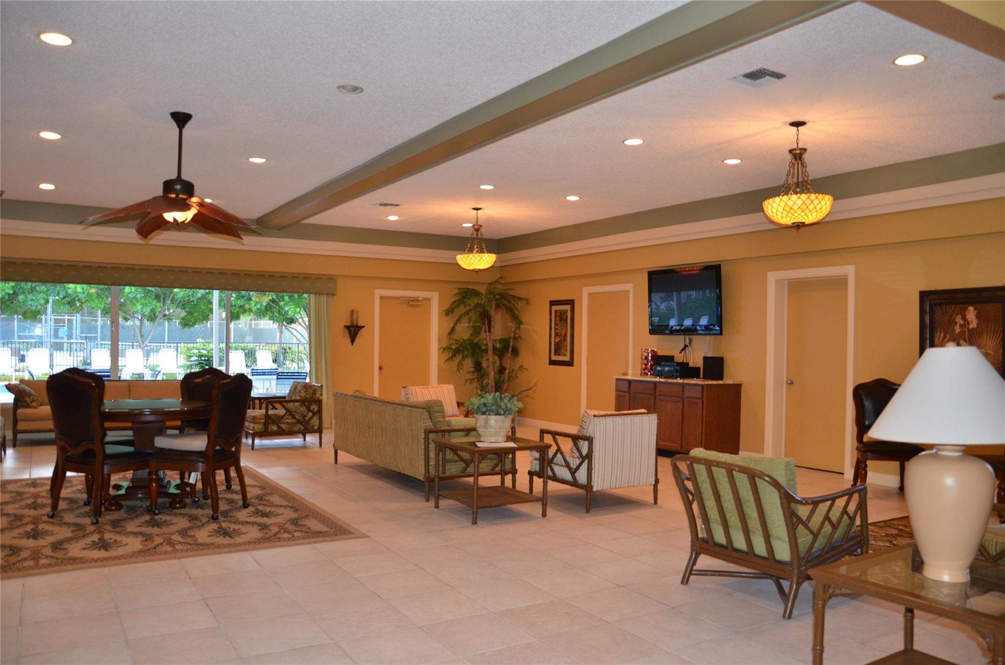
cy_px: 332
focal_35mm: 27
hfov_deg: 67.5
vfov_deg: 47.7
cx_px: 502
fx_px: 752
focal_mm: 18
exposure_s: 1/60
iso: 800
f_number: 3.5
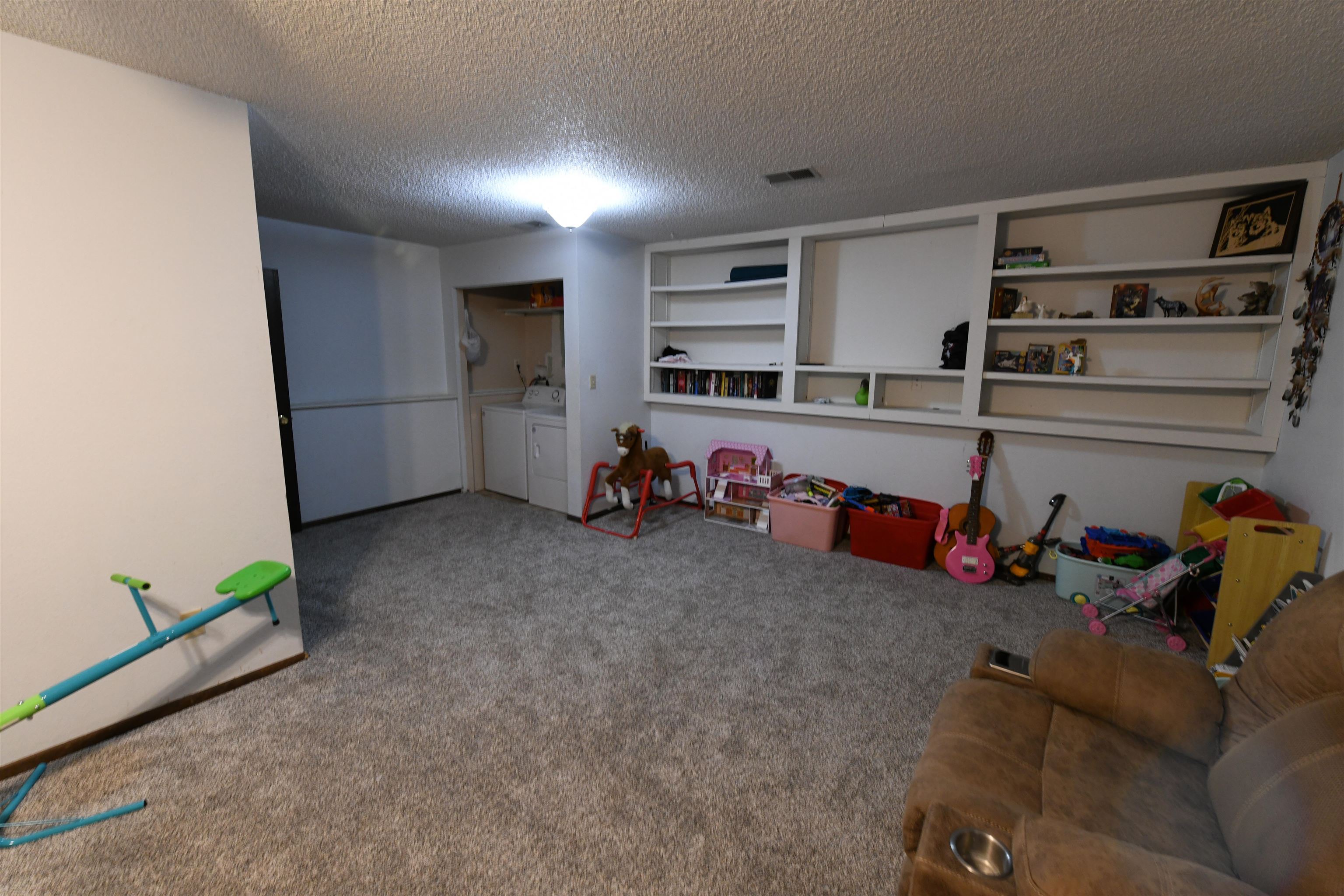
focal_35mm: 14
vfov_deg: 81.2
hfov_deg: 104.3
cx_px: 672
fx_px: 523
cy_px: 448
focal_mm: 14
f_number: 8
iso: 2200
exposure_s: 1/15
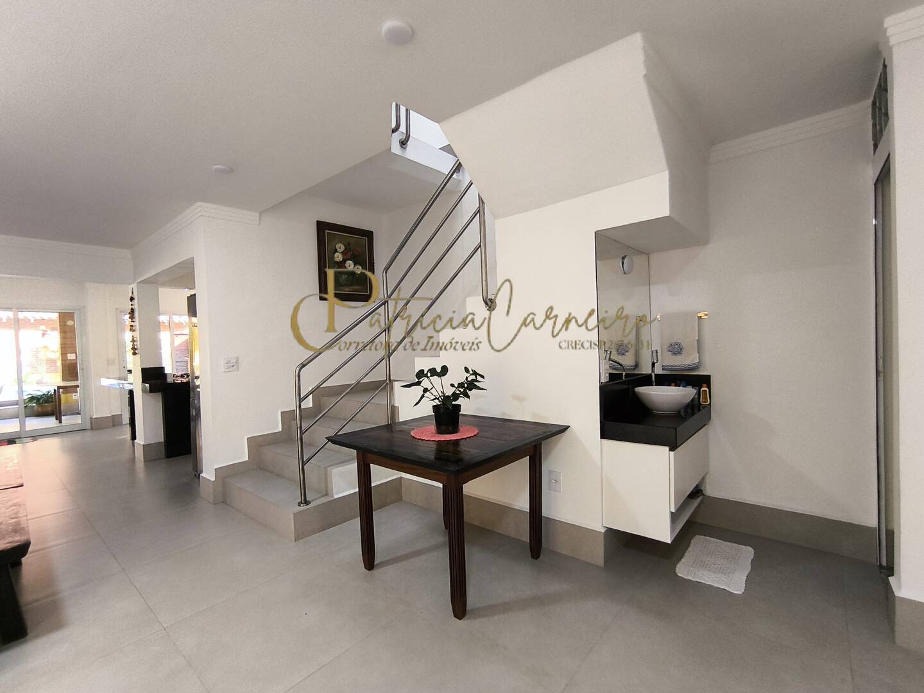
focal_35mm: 16
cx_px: 462
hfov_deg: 94.5
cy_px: 346
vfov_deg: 78.1
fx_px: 427
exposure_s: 1/60
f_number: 2.2
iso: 160
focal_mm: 1.65
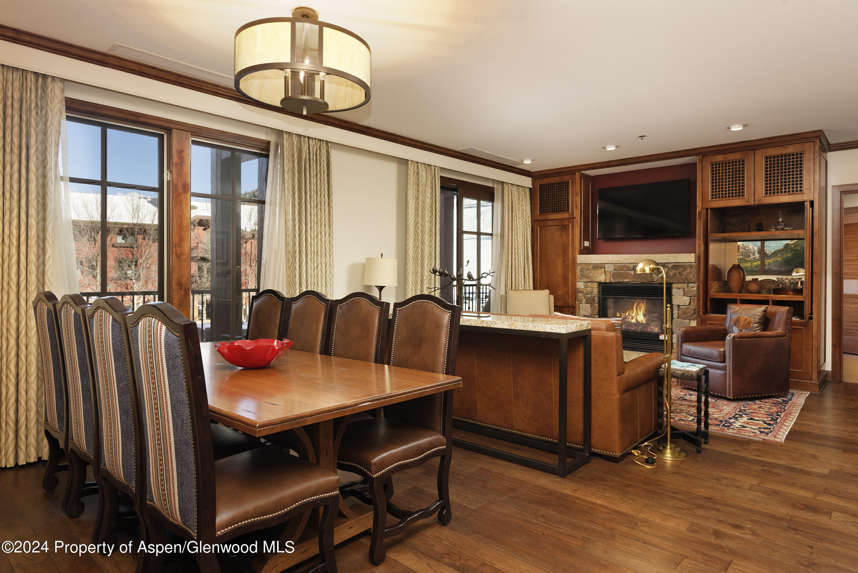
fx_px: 524
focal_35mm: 22
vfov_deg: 57.3
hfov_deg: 78.6
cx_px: 429
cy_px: 286
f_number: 7.1
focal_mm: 22
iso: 800
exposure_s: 1/200
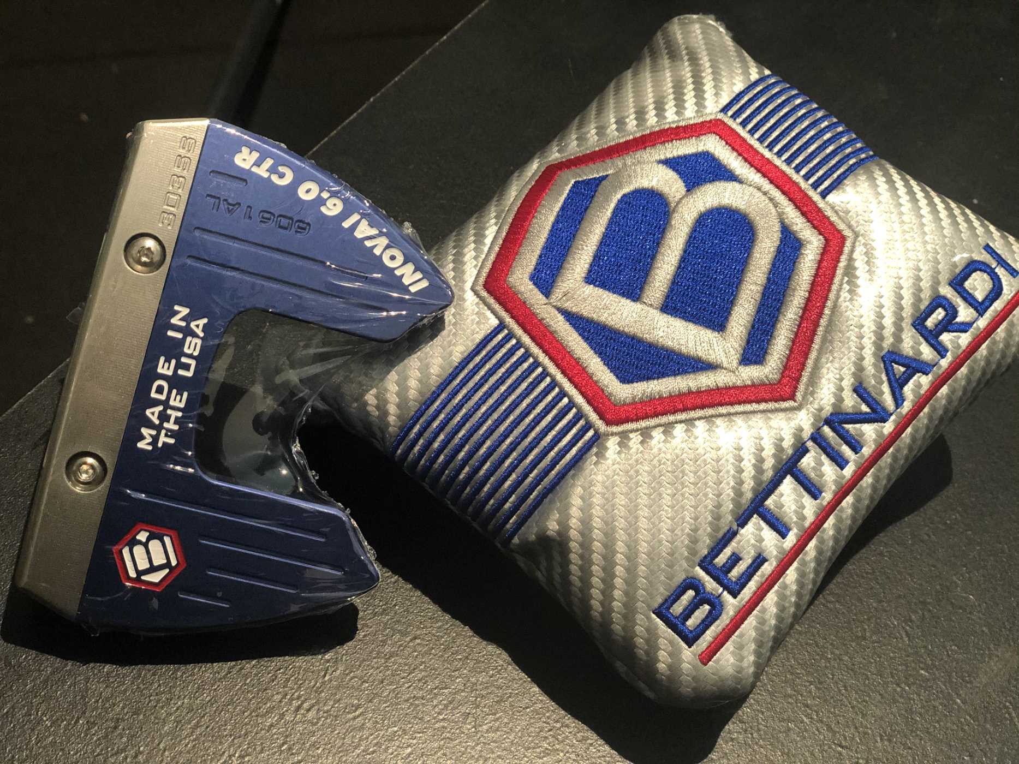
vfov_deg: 28.0
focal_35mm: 52
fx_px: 1531
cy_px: 382
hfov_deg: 36.8
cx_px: 510
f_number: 2.4
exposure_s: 1/25
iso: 125
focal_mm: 6
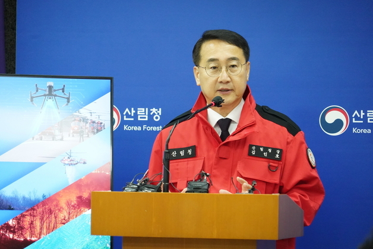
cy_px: 124
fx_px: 2269
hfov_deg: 9.4
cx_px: 186
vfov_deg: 6.3
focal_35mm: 219
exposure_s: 1/250
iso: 10000
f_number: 6.3
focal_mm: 219
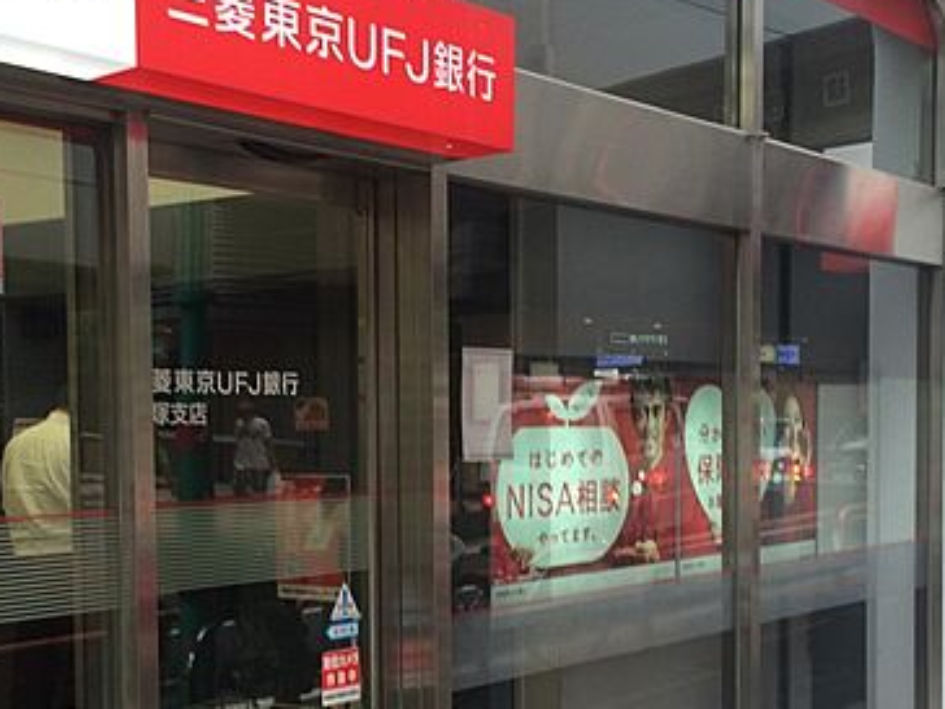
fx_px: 1392
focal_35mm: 51
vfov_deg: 28.3
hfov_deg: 37.4
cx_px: 400
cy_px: 501
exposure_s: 1/60
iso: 40
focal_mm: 4.15
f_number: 2.2
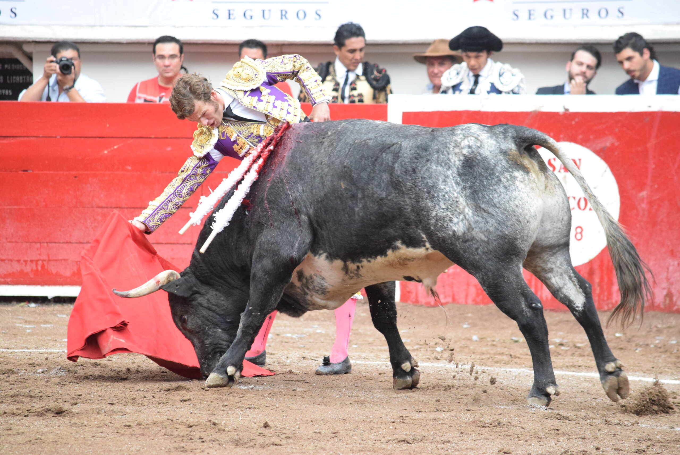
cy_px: 228
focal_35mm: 315
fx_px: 5954
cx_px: 340
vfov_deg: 4.4
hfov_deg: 6.5
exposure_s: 1/320
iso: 3200
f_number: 5.3
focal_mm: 210
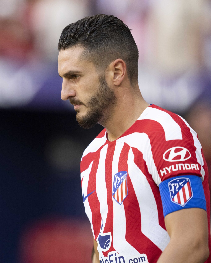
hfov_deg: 2.7
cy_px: 131
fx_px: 4403
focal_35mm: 564
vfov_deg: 3.4
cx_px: 84
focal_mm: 400
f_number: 3.2
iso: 3200
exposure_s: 1/2000
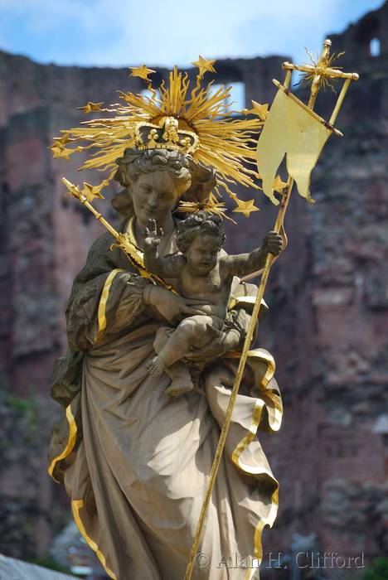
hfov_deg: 4.6
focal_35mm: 300
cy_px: 290
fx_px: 4840
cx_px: 194
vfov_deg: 6.9
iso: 100
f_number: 5.6
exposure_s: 1/200
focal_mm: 200
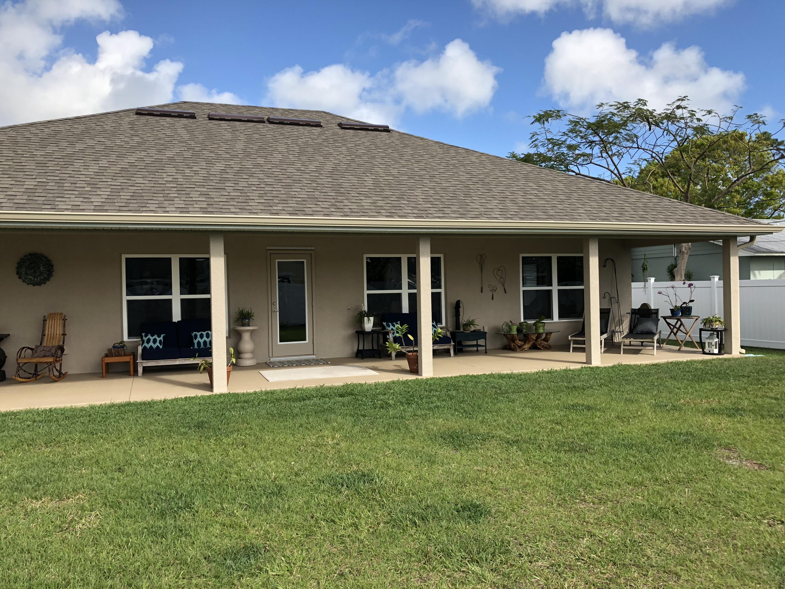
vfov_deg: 49.7
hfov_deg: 63.4
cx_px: 392
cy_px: 294
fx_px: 635
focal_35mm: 28
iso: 20
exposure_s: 1/1091
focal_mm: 4
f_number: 1.8
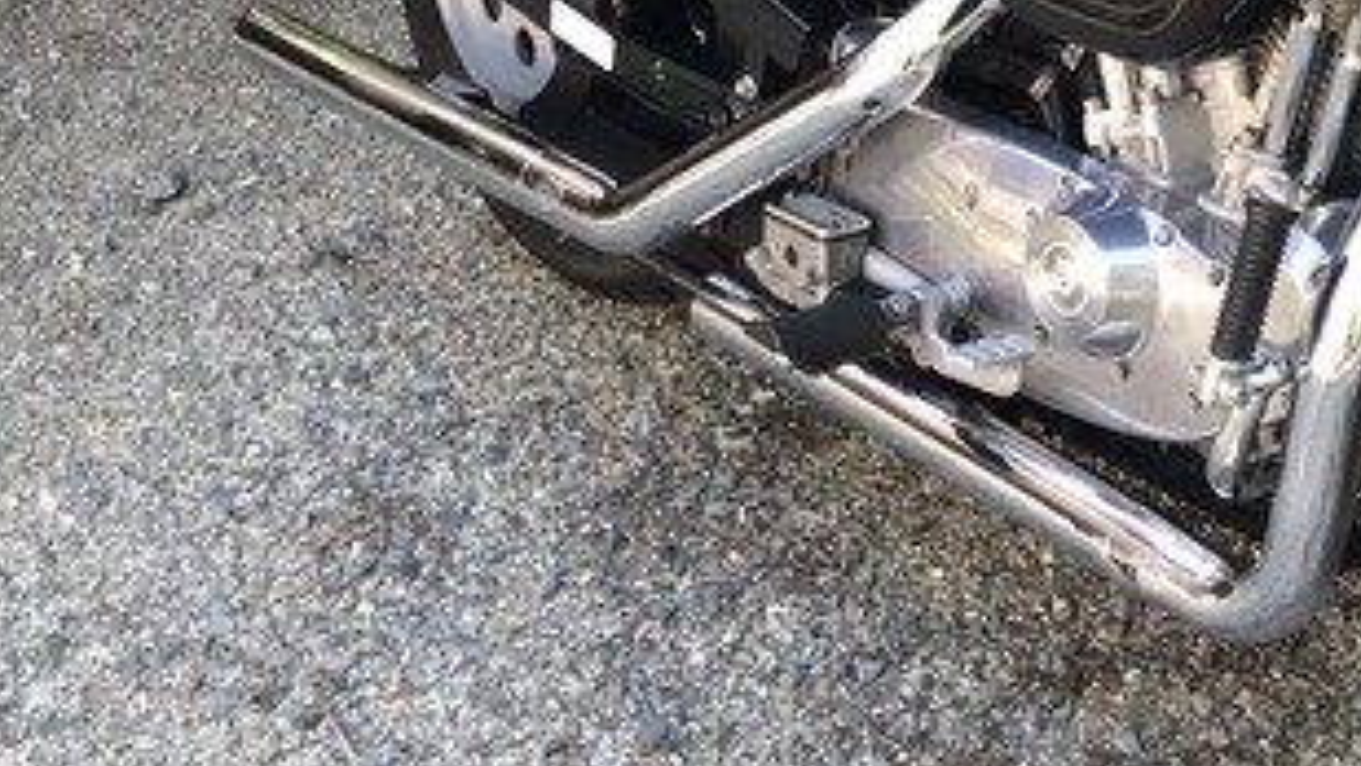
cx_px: 1383
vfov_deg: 15.1
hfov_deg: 25.4
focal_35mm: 79
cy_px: 79
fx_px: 2852
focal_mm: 3.99
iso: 32
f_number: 1.8
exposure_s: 1/100
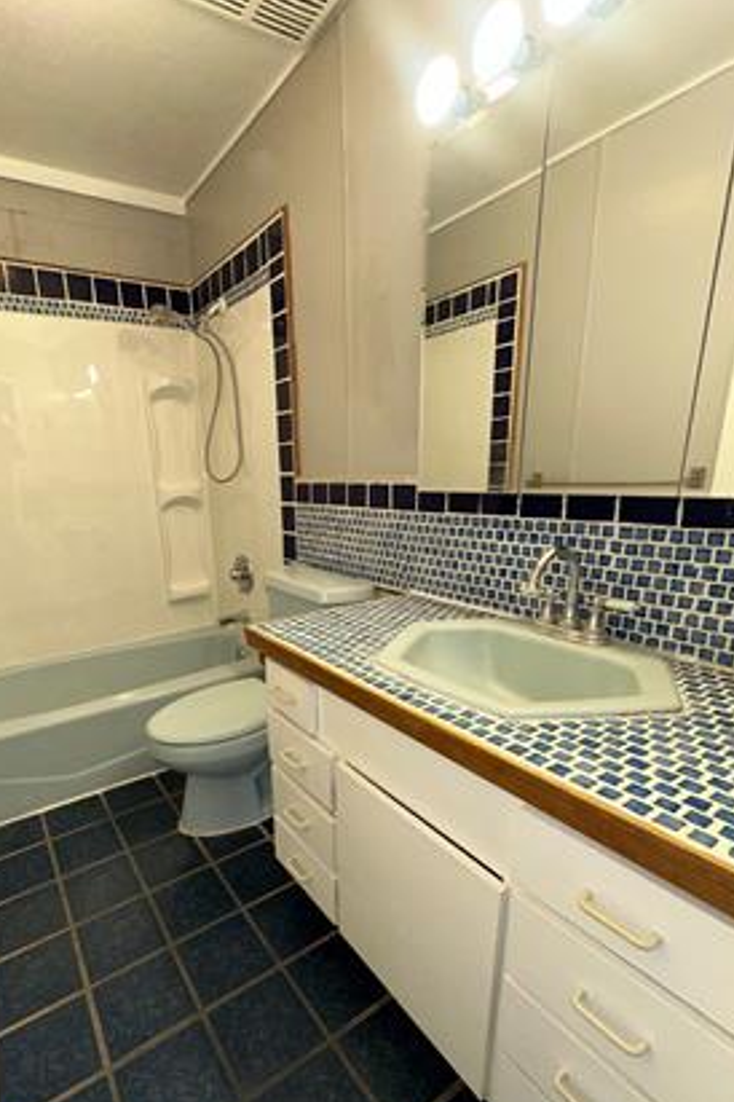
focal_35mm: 17
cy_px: 622
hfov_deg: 69.7
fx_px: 520
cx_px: 295
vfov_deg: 92.8
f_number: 2.2
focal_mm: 2.22
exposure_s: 1/122
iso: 64
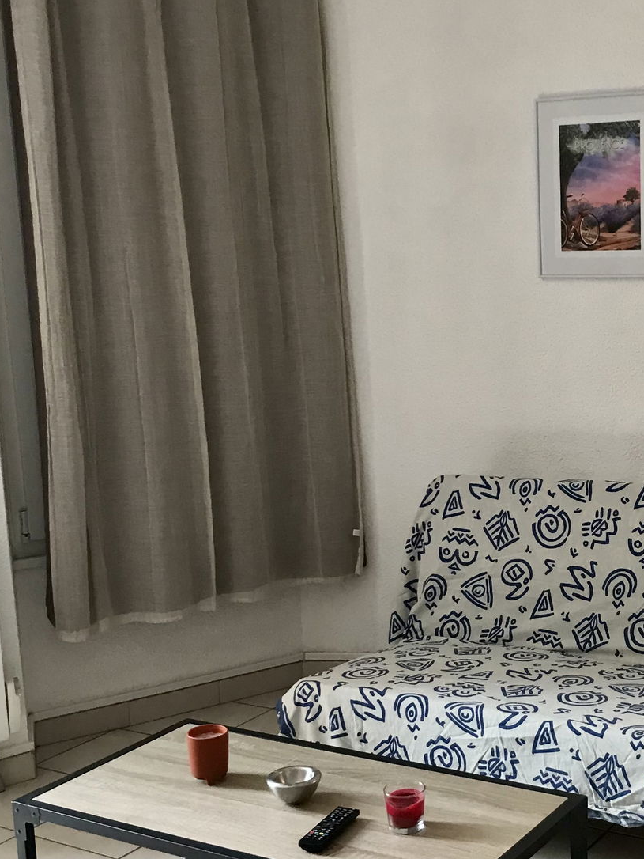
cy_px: 488
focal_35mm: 55
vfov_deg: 34.9
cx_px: 497
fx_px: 1364
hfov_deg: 26.2
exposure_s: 1/17
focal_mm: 3.99
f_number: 1.8
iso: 50
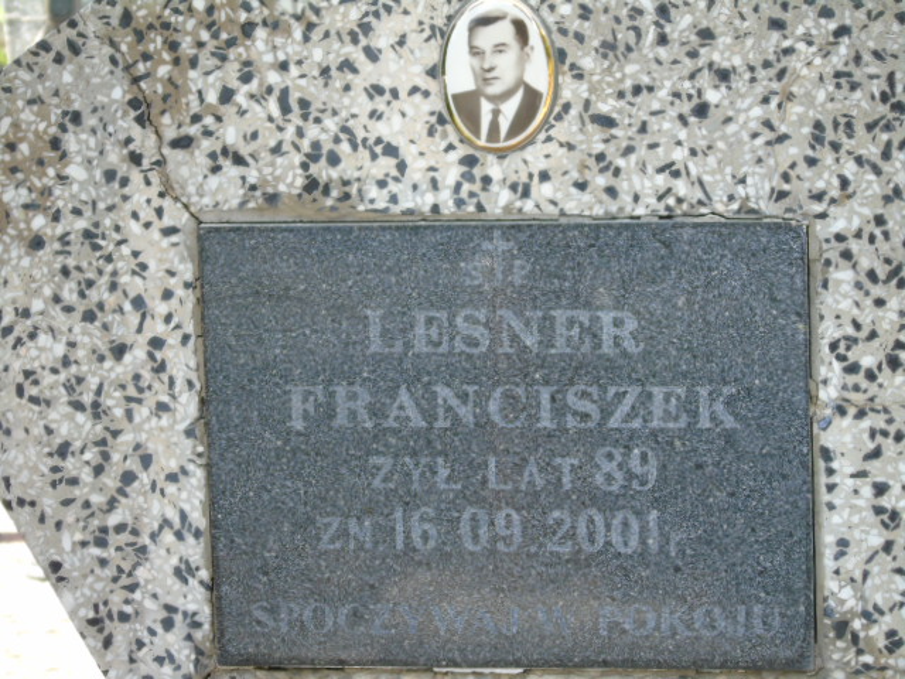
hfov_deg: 13.9
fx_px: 3712
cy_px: 340
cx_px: 452
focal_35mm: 142
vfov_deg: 10.4
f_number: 4.7
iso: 200
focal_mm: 25
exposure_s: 1/125
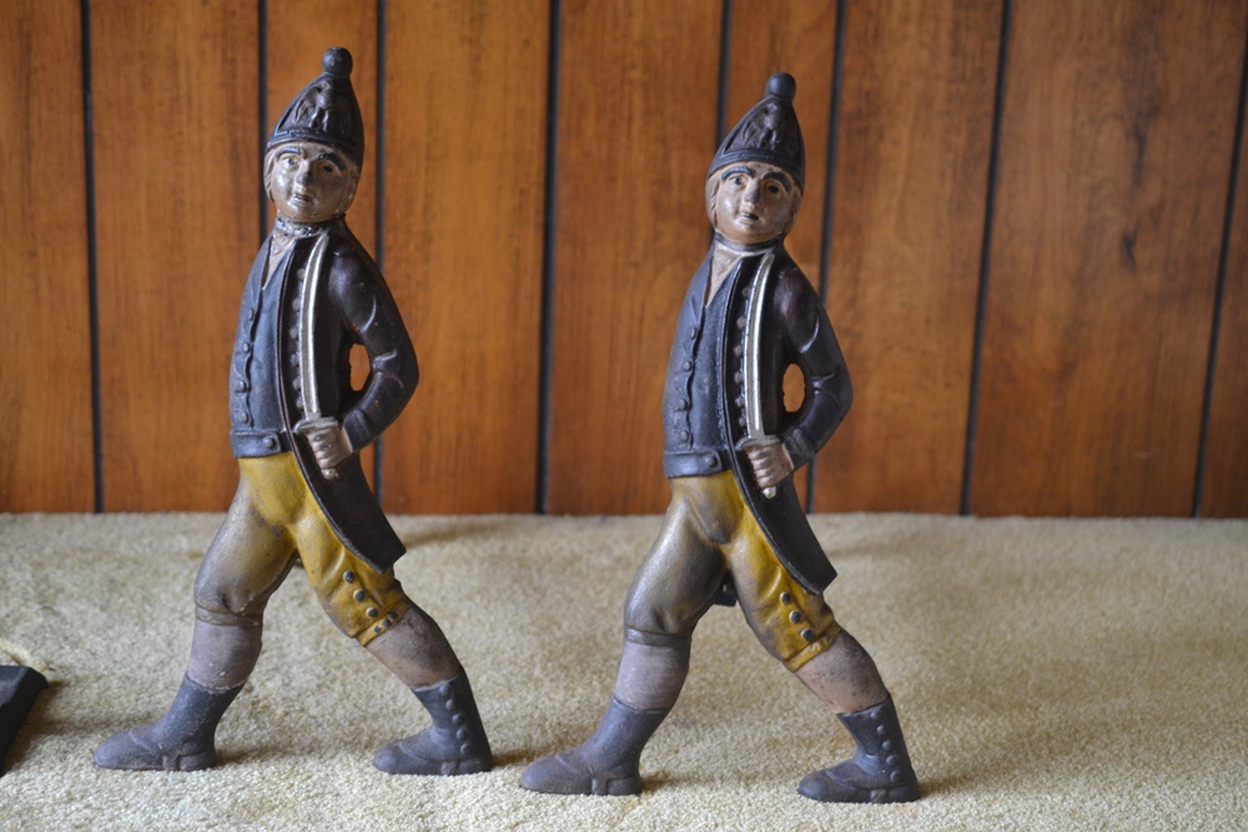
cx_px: 624
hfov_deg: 33.4
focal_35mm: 60
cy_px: 416
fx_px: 2080
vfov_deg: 22.6
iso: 450
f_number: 2.8
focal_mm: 40
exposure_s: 1/60
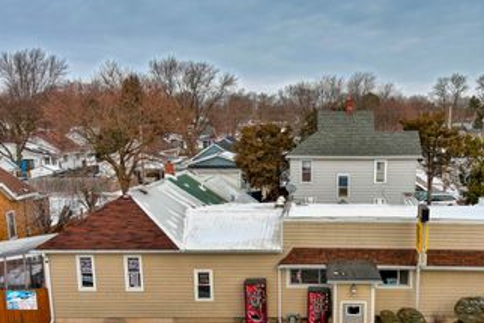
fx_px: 605
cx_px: 299
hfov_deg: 43.3
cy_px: 238
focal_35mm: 45
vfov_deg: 29.5
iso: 105
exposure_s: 1/464
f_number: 2.8
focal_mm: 10.6
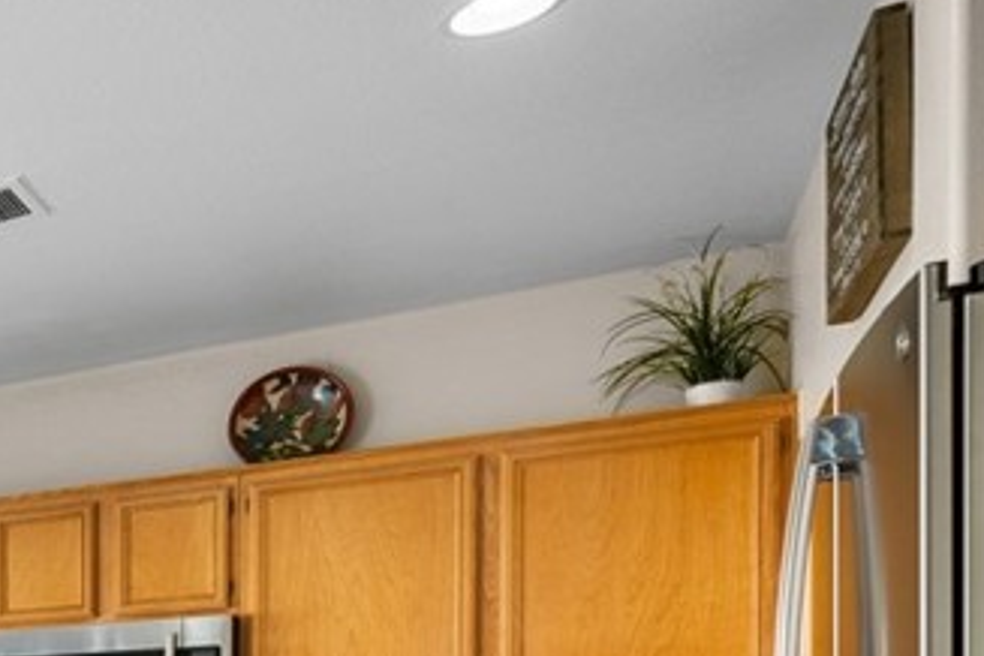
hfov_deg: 27.0
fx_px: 1285
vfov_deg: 25.6
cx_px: -545
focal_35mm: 47
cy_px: 790
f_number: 10
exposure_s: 1/6
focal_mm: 15
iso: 250
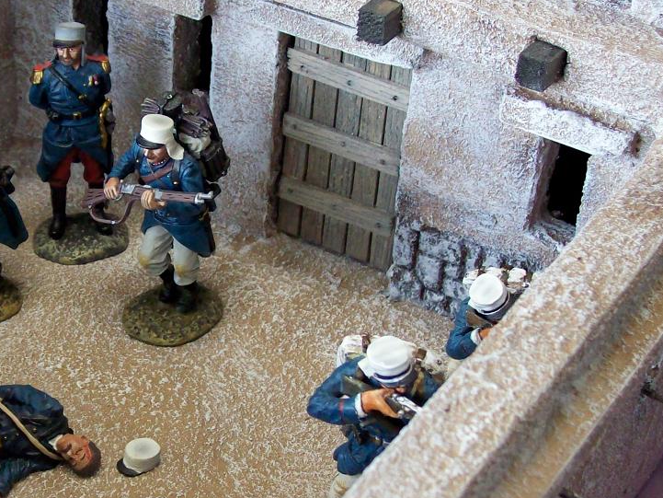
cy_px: 266
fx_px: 1532
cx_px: 97
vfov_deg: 18.4
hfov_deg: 23.9
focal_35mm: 80
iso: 125
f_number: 3
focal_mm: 7.6
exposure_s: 1/73.6
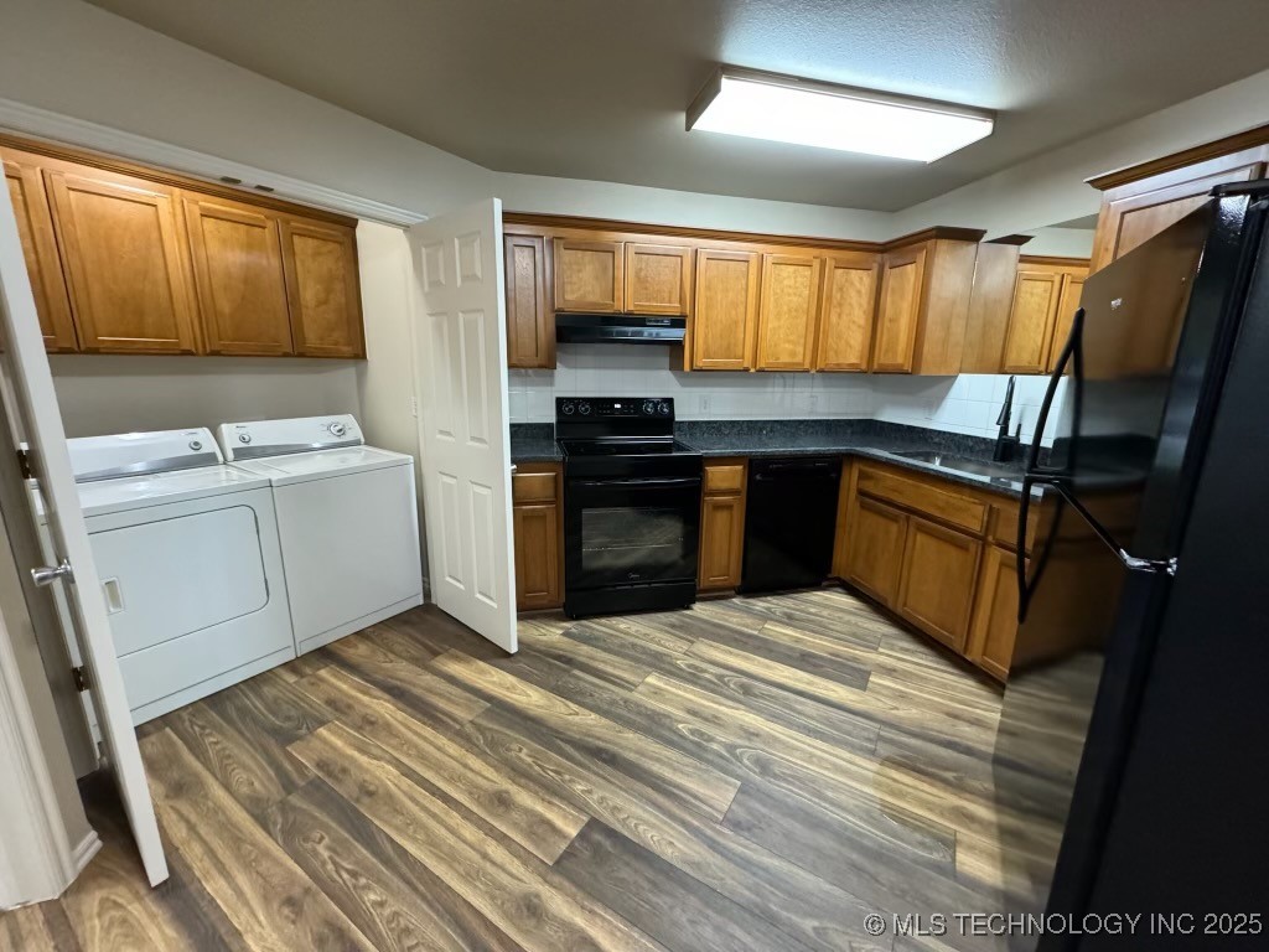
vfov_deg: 85.7
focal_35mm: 14
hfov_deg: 102.1
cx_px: 634
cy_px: 476
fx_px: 513
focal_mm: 2.22
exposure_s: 1/60
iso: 640
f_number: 2.2
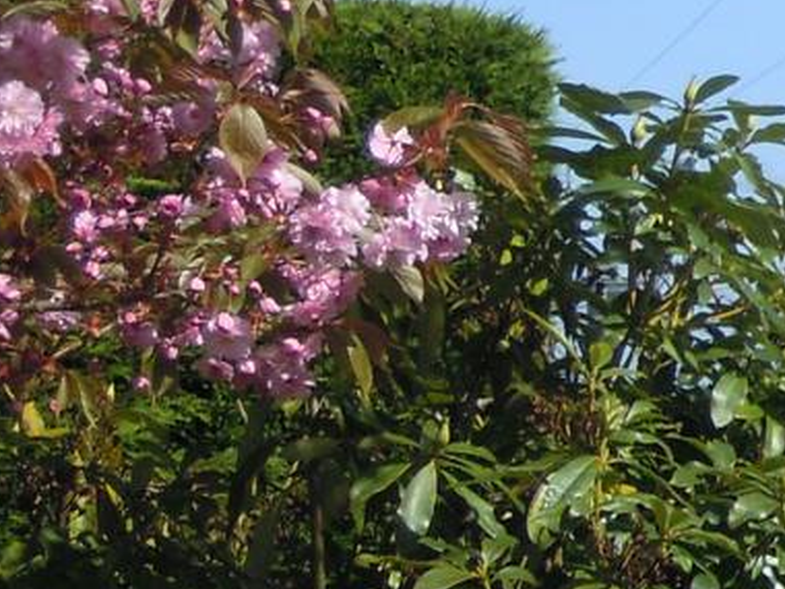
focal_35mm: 230
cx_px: 1632
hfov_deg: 8.2
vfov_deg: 6.4
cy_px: 528
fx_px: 5216
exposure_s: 1/160
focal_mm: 8.3
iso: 100
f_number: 9.6
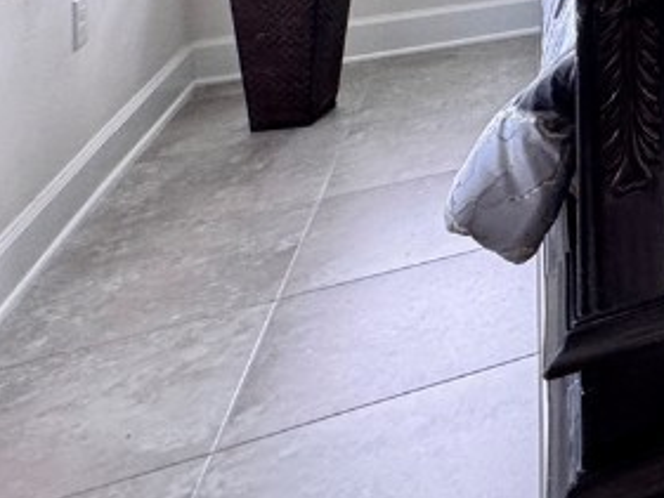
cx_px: 1111
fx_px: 979
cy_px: -295
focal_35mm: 51
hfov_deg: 24.1
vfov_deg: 22.3
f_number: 2.2
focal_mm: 2.22
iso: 200
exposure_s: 1/60
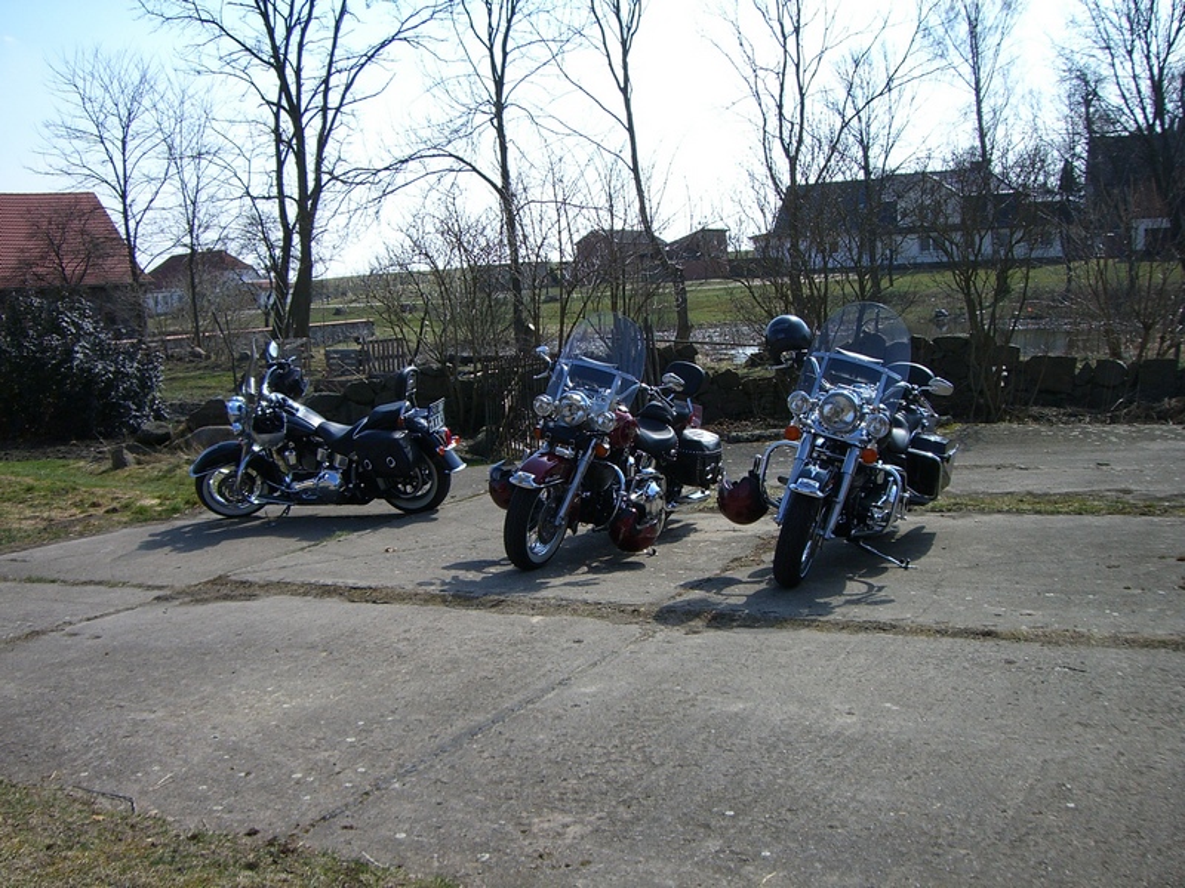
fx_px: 1301
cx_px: 592
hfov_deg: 49.0
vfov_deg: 37.7
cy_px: 444
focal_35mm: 38
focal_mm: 6.2
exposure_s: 1/500
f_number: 4.3
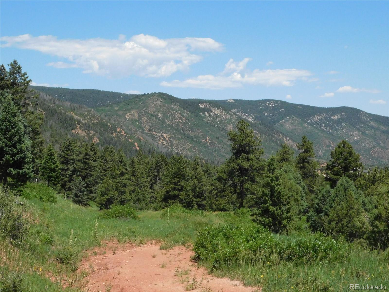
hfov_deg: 27.4
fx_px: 798
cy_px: 146
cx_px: 194
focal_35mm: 71
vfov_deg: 20.7
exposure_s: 1/1500
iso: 800
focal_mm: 12.6
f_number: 8.6
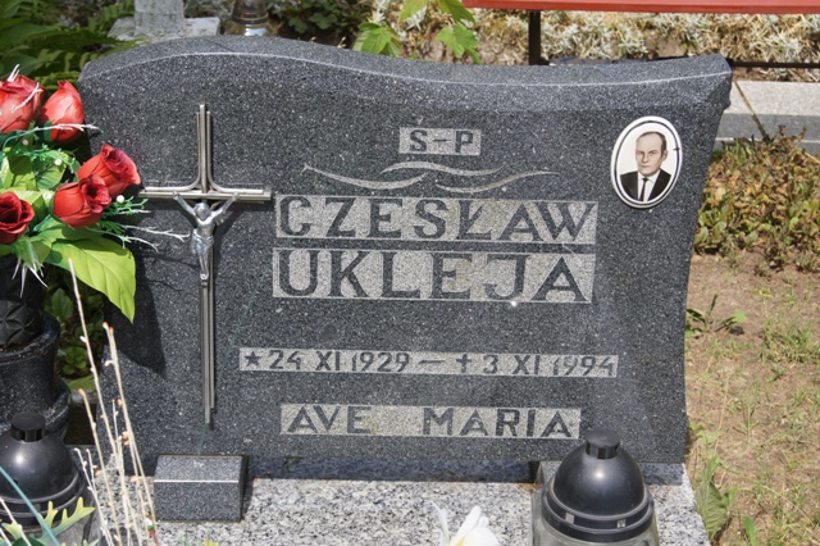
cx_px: 410
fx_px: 1537
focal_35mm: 68
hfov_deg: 29.9
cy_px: 273
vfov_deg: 20.1
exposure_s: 1/400
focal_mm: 45
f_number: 9
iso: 200
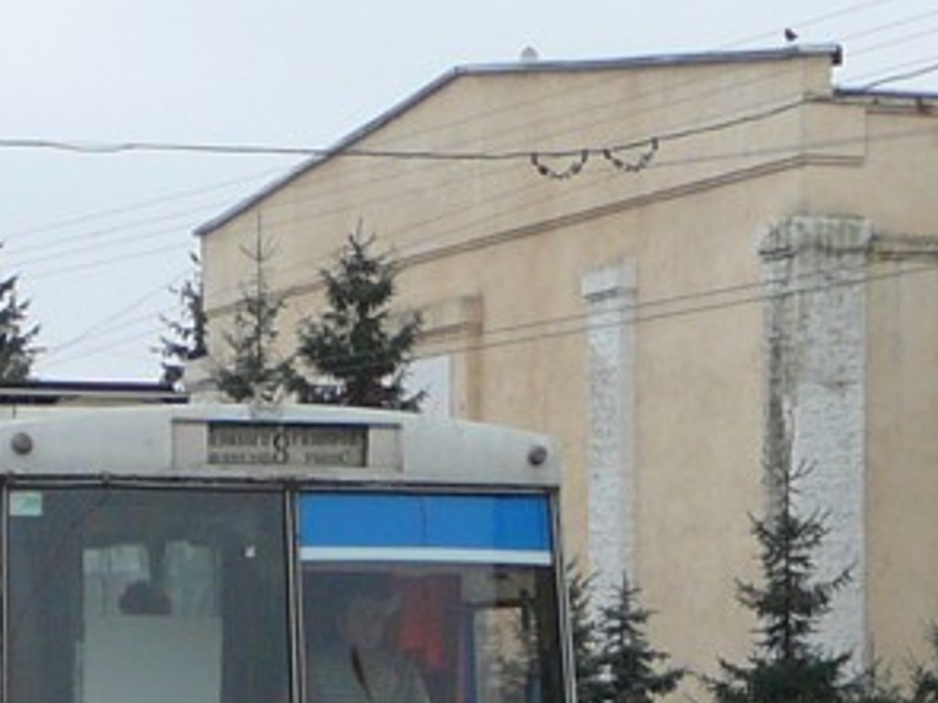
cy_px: 728
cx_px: 137
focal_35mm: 149
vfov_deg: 9.9
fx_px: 4036
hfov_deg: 13.2
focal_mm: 8.2
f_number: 3.5
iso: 100
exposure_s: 1/320
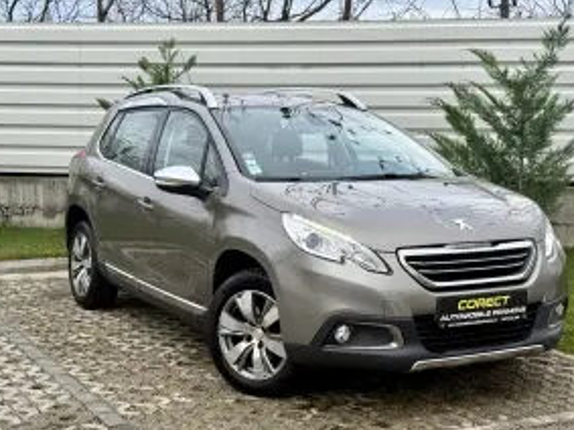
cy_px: 225
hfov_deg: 31.7
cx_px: 304
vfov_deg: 24.0
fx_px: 1011
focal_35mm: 61
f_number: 1.78
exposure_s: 1/1116
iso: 64
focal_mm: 6.76
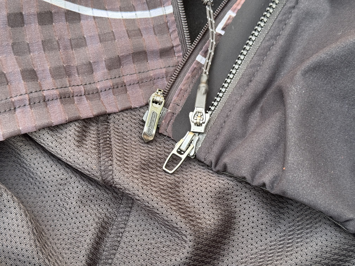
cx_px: 178
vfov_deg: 30.3
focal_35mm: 48
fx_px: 492
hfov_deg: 39.7
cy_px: 133
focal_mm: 6.76
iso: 100
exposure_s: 1/90
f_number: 1.78
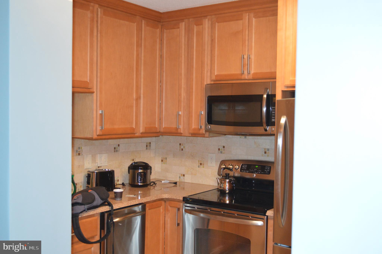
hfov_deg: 49.6
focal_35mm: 39
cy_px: 127
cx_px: 191
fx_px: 413
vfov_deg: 34.1
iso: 1400
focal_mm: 26
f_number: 4.2
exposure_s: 1/60
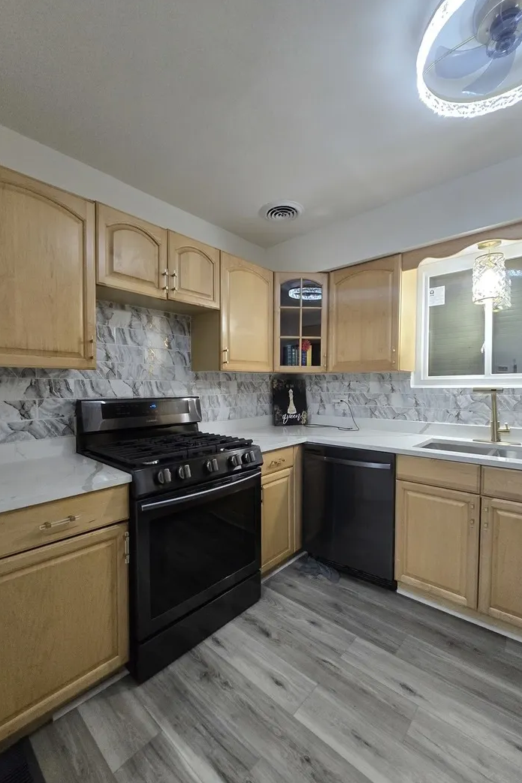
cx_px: 267
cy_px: 402
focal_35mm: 14
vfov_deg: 104.2
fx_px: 305
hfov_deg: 81.2
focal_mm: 2.2
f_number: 2.2
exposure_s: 1/60
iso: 500
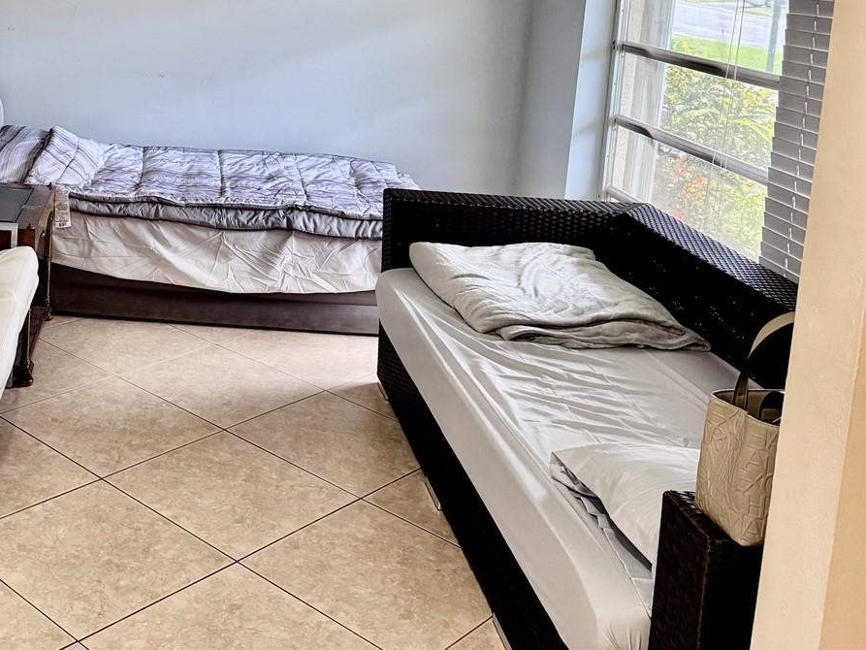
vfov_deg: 32.0
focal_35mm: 43
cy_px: 70
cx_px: 98
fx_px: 1076
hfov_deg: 40.7
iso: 320
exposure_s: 1/60
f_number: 1.78
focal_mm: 6.76
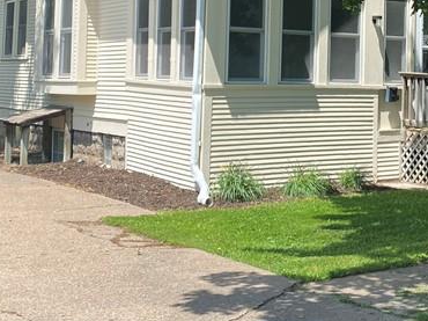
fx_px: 890
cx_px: 398
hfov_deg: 26.0
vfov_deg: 20.0
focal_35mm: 72
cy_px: 35
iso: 32
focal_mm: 4.25
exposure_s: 1/1316
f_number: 1.8
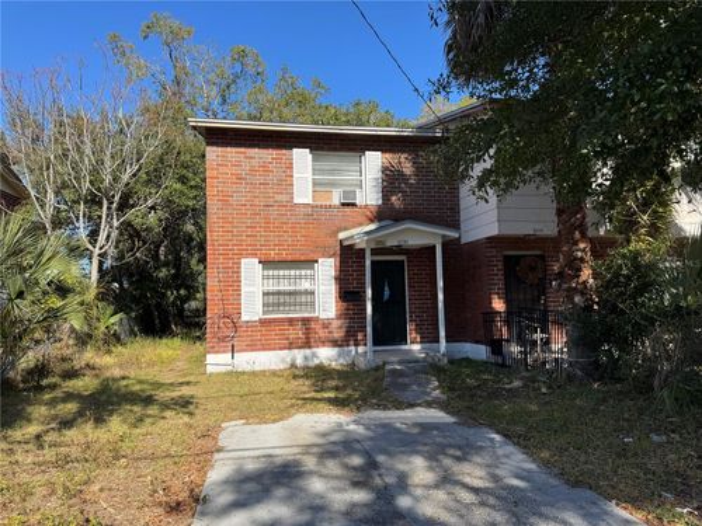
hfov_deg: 71.6
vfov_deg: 56.8
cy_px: 263
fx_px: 487
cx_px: 351
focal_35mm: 24
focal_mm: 6.76
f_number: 1.78
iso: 80
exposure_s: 1/2506
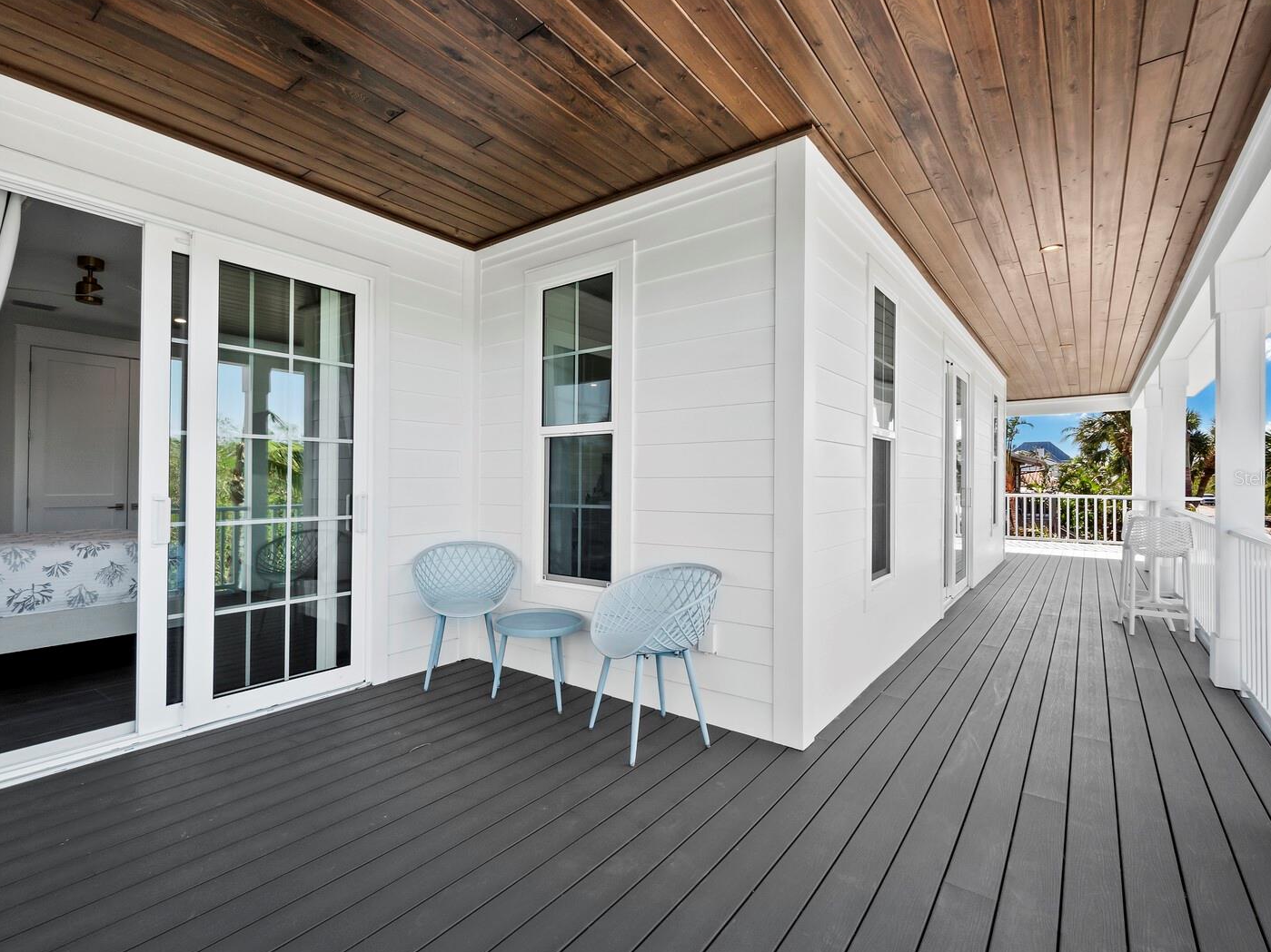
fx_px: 587
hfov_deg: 94.4
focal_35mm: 16
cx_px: 594
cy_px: 478
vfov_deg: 78.1
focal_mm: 7
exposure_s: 1/15
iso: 400
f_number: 11
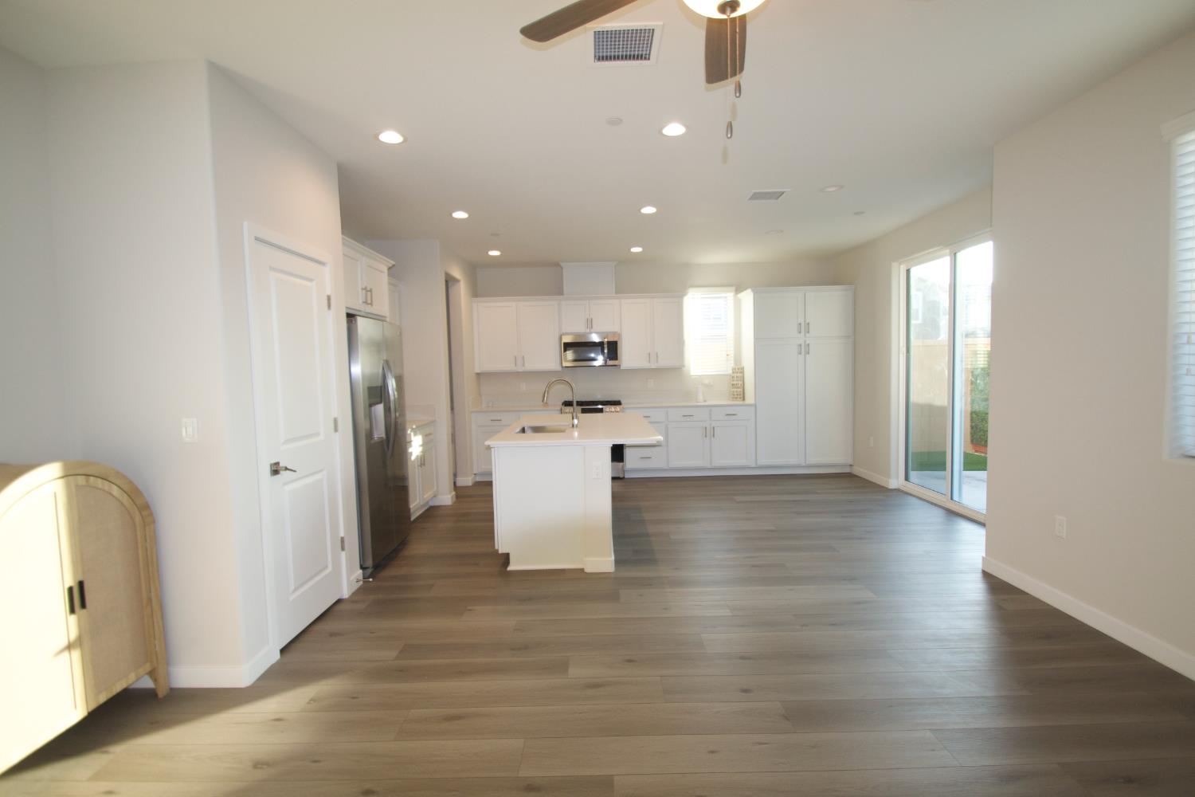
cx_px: 598
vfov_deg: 77.3
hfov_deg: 100.4
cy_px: 398
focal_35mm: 15
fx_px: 498
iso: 400
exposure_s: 1/125
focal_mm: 10
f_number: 4
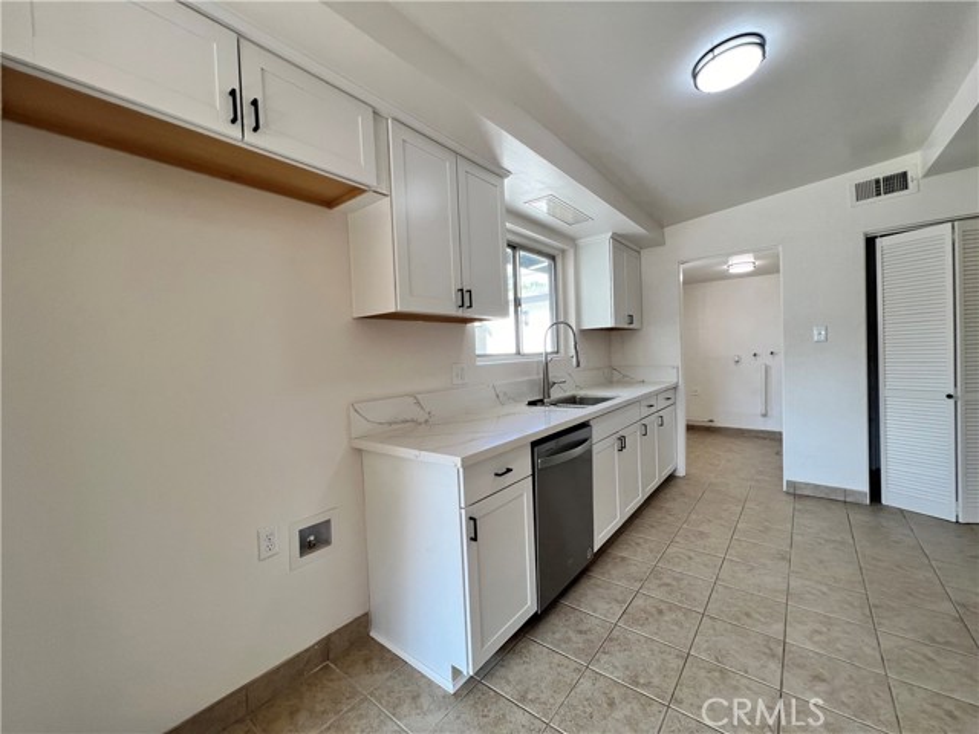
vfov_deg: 89.9
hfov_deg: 106.2
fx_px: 368
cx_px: 490
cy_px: 367
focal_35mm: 13
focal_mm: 1.57
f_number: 1.8
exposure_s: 1/120
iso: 50
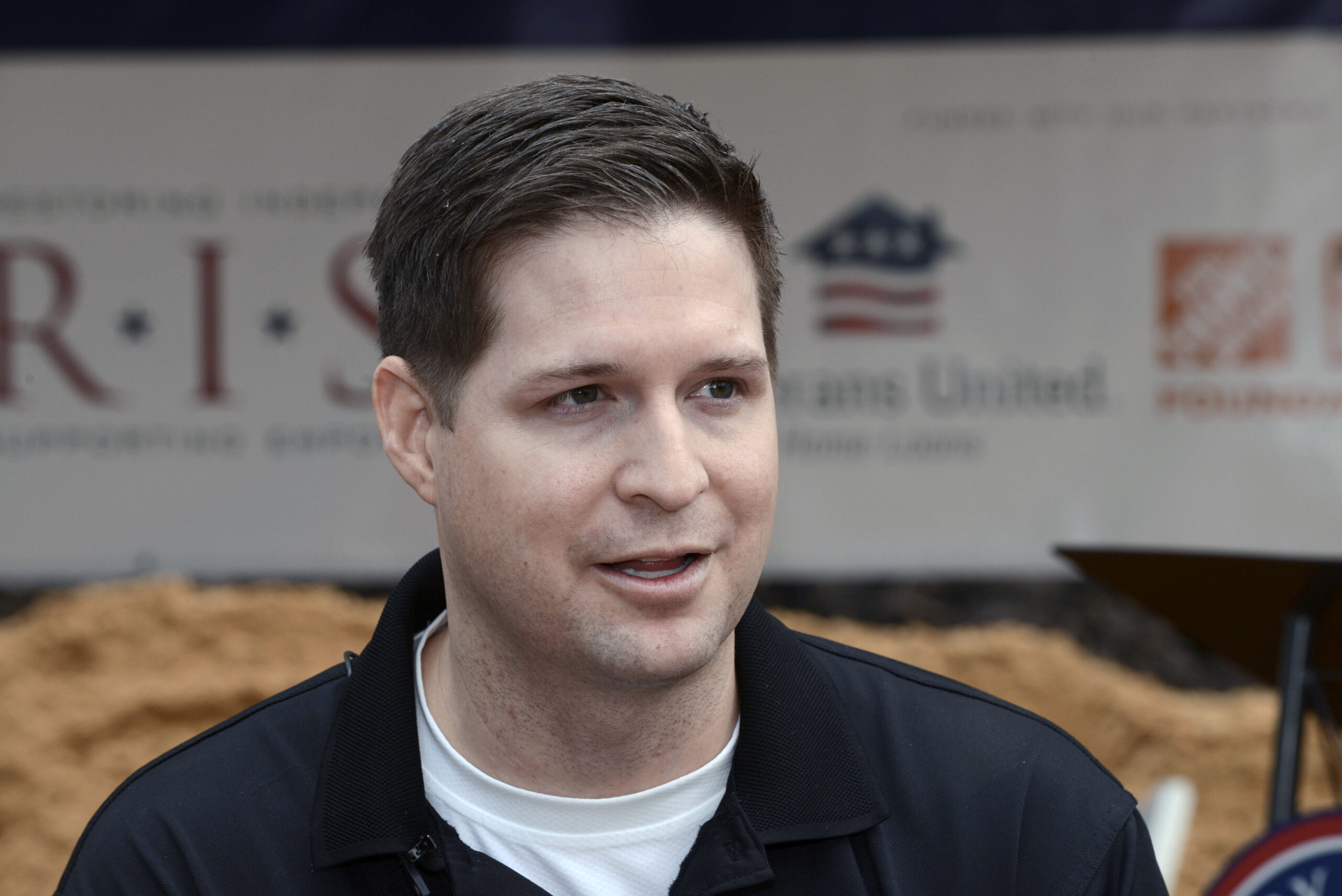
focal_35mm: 145
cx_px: 671
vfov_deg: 9.5
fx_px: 5407
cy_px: 448
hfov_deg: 14.1
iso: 500
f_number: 6.3
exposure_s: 1/250
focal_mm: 145
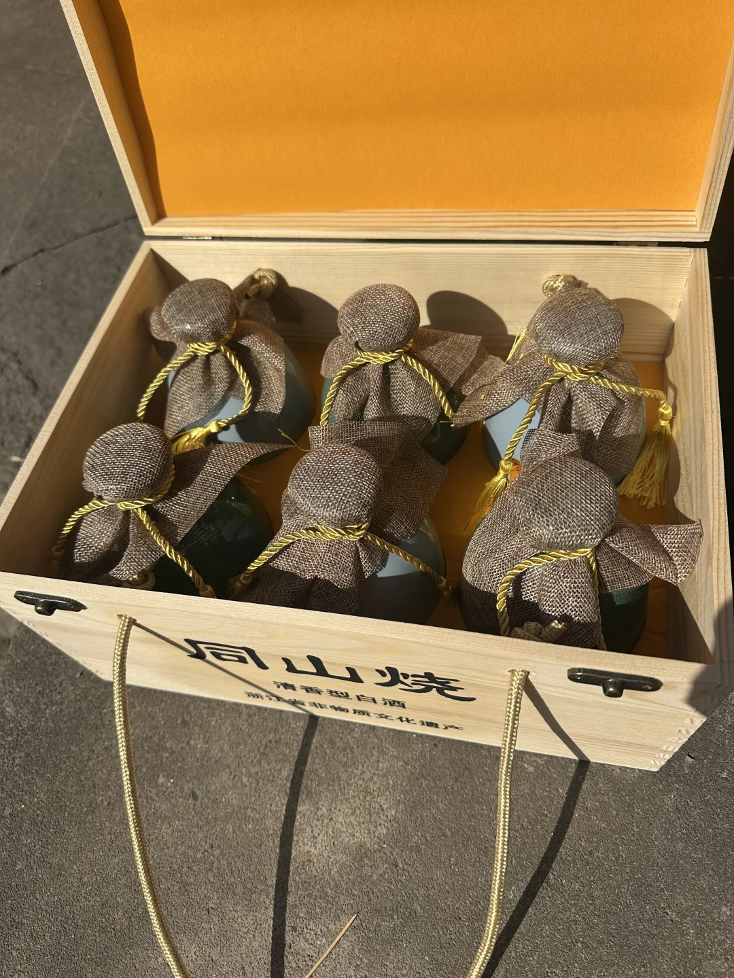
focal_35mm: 24
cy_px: 489
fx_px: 679
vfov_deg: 71.6
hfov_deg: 56.8
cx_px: 367
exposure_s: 1/8197
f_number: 1.78
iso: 80
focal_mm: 6.86
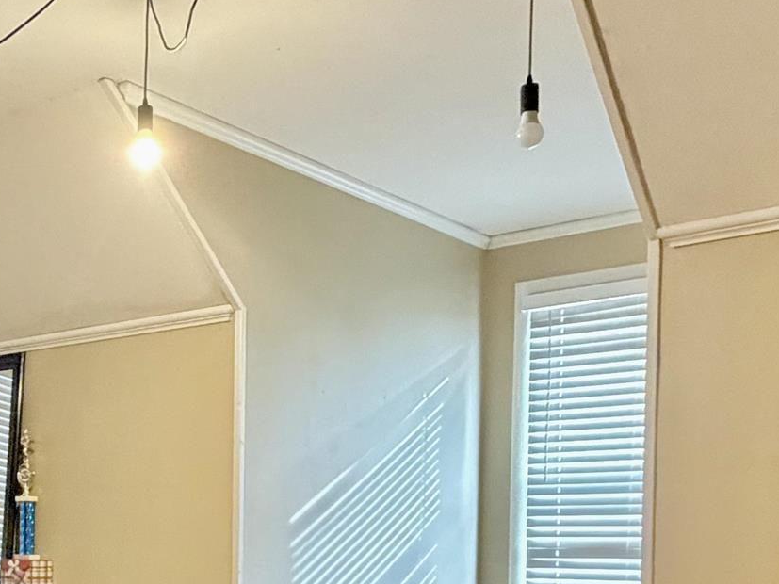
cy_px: 576
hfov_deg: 34.3
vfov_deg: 26.6
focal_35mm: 52
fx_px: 1170
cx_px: 46
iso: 1000
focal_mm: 2.22
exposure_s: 1/60
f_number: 2.2
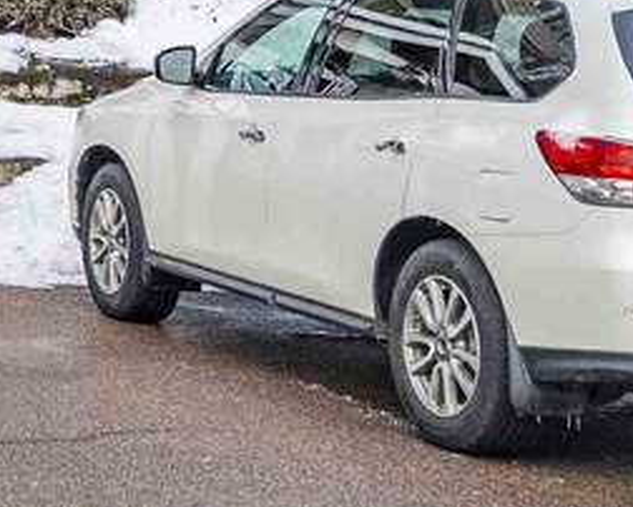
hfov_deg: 12.2
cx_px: -967
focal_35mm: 119
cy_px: -473
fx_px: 2231
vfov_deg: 11.8
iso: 400
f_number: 4.5
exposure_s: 1/500
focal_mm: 17
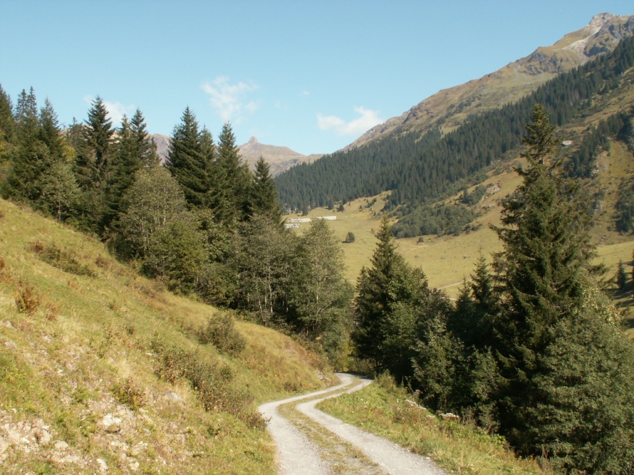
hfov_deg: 52.6
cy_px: 238
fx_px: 641
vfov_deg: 40.7
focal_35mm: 35
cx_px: 317
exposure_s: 1/160
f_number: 5.6
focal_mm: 5.86
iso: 50
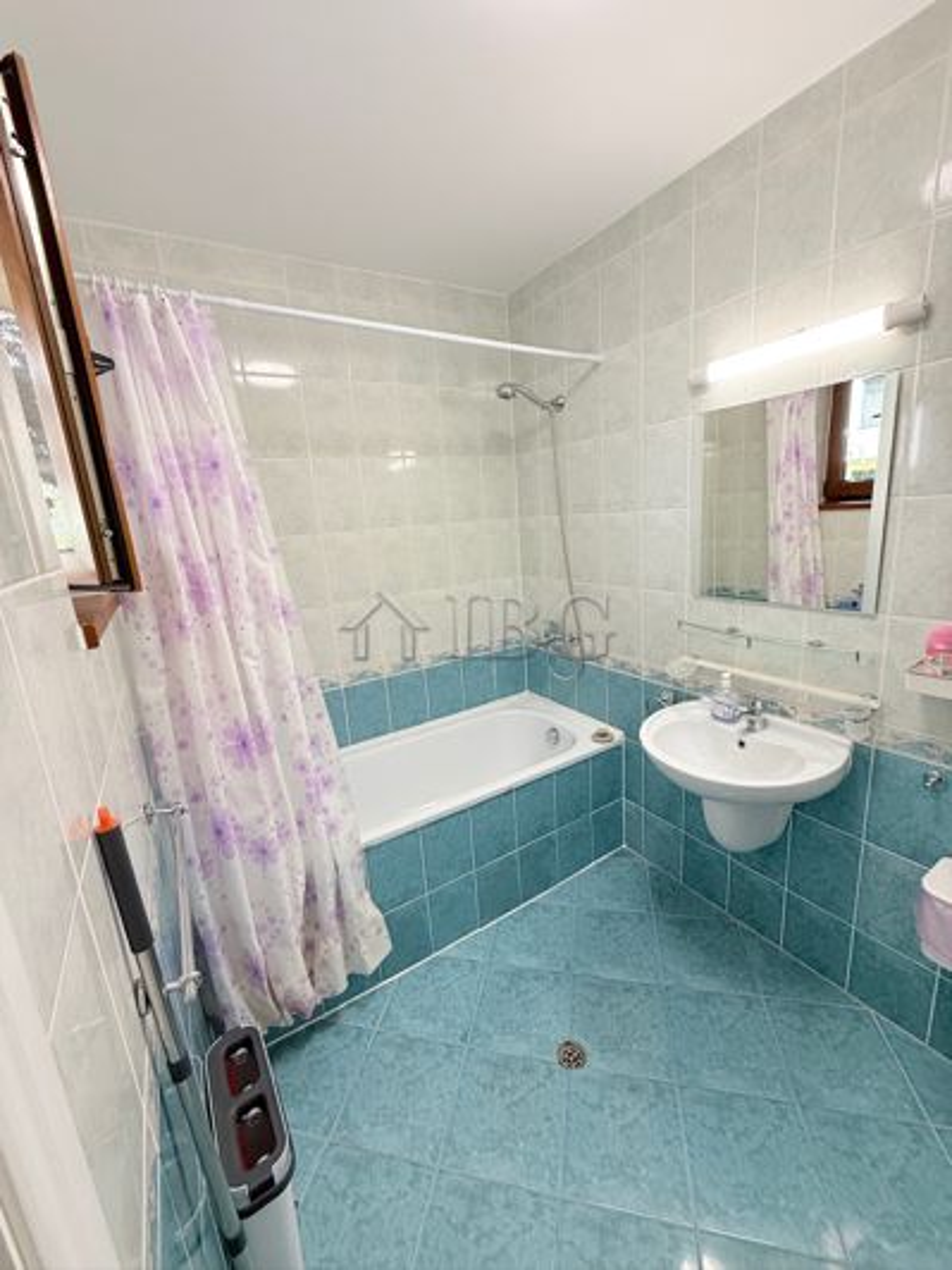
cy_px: 635
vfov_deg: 102.1
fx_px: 513
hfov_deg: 85.7
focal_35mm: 14
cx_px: 476
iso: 100
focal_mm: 2.22
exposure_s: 1/99
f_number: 2.2
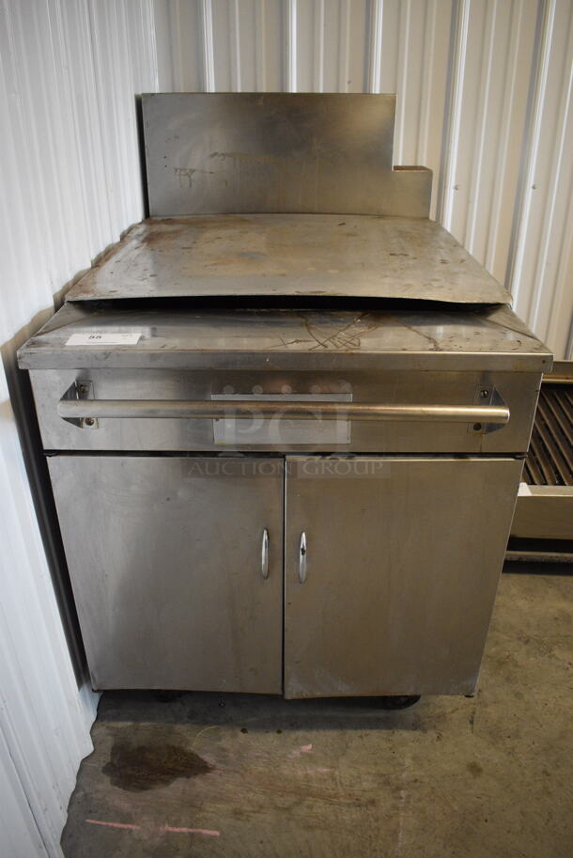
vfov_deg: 67.3
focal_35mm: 27
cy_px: 429
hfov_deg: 48.0
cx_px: 286
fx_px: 644
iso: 1600
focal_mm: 18
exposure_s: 1/125
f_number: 3.5
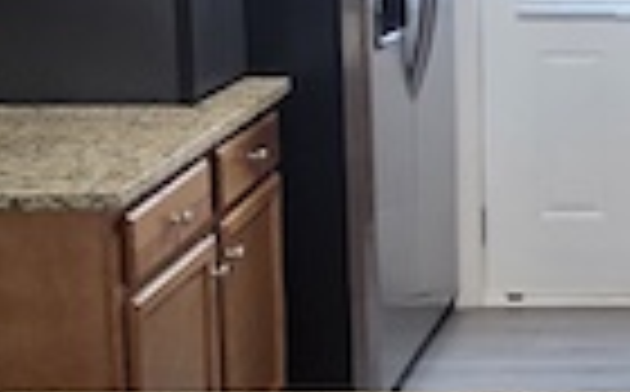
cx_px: 788
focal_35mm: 79
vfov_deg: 15.9
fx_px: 1354
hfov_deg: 23.5
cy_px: -59
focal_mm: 2.2
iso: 400
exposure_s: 1/60
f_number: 2.2
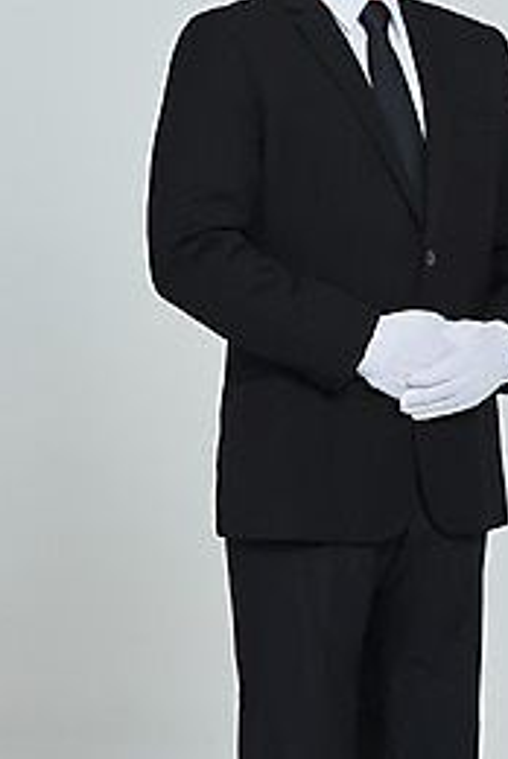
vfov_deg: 12.1
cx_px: 378
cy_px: 231
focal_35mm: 169
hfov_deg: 8.1
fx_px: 3567
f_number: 13
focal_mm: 110
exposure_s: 1/125
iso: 100
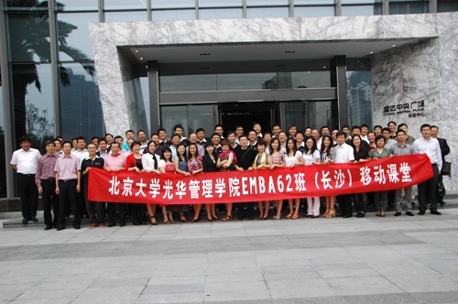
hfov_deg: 57.3
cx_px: 229
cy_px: 152
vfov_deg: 39.9
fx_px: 419
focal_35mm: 33
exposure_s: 1/800
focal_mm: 22
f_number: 3.8
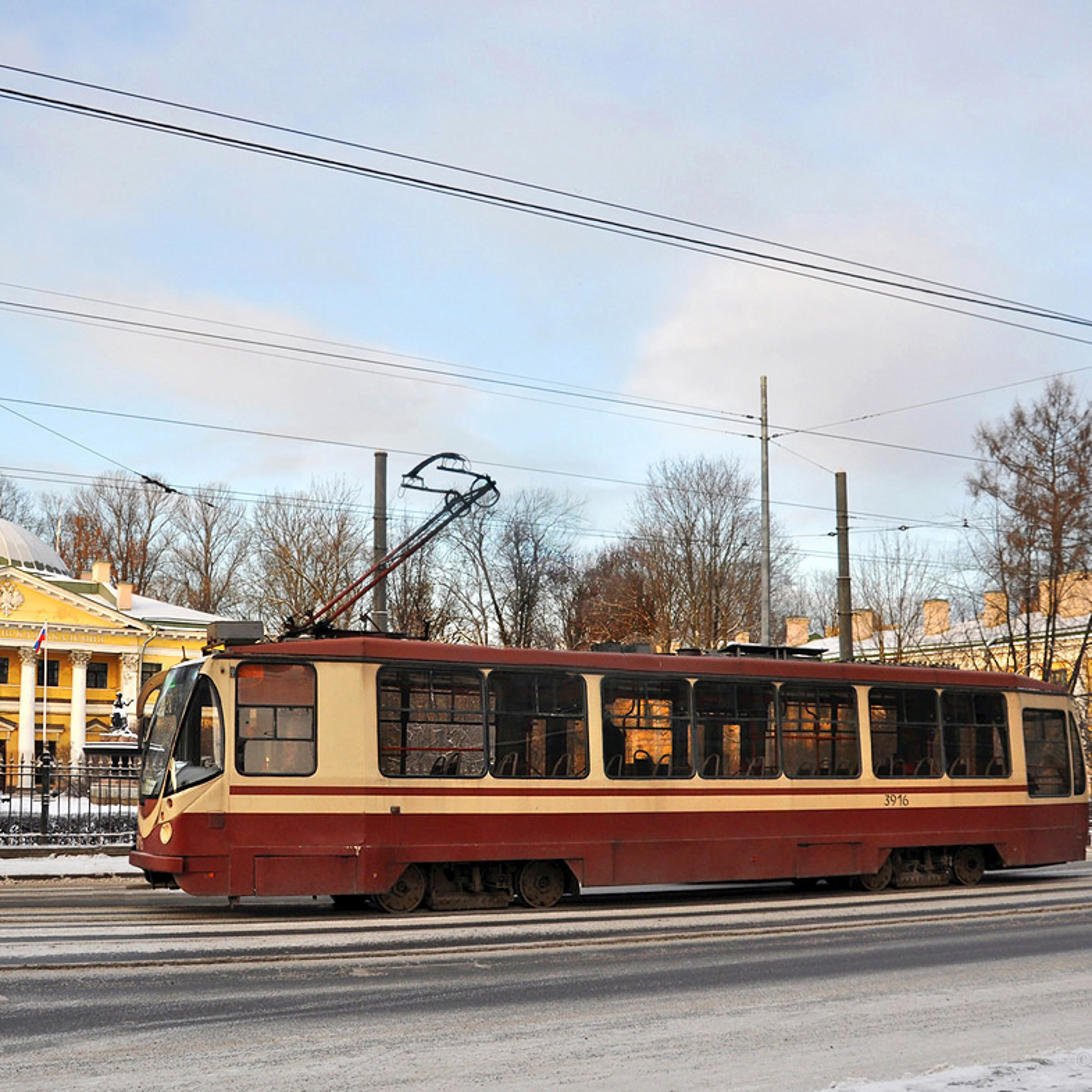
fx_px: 1249
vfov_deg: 47.2
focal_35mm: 35
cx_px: 560
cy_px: 540
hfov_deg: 47.2
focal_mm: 18
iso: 200
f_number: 5.6
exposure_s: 1/250
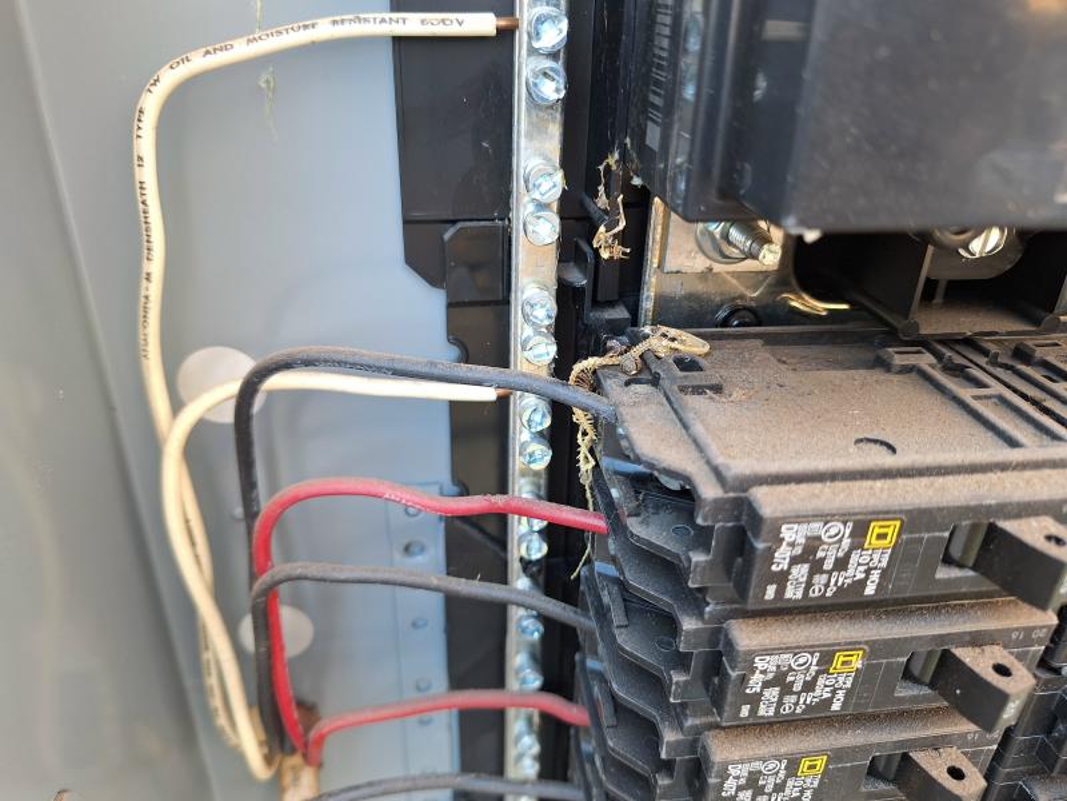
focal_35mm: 23
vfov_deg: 58.9
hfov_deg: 73.9
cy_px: 400
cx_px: 534
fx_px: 709
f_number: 1.8
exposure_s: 1/40
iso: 80
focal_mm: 5.54
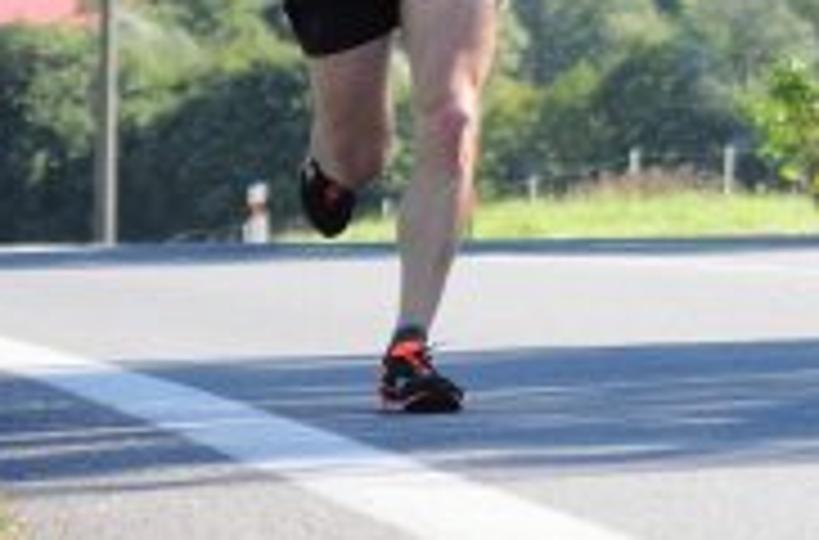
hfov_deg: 6.6
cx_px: 1071
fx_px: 7006
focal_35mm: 309
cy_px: 43
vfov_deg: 4.4
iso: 400
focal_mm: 68
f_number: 4.2
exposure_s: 1/1250
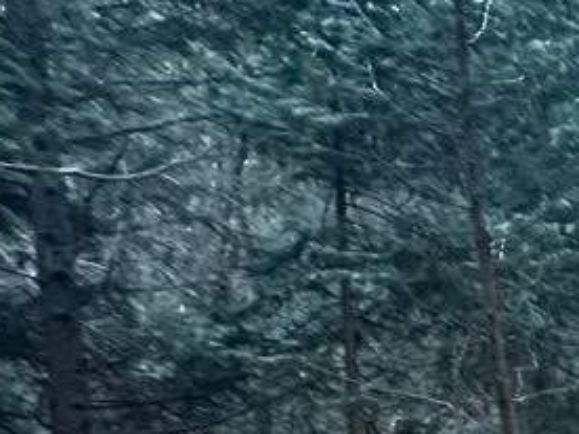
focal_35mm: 76
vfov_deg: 17.6
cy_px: 628
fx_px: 1271
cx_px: 1313
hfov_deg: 15.9
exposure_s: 1/60
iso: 640
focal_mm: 2.22
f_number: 2.2
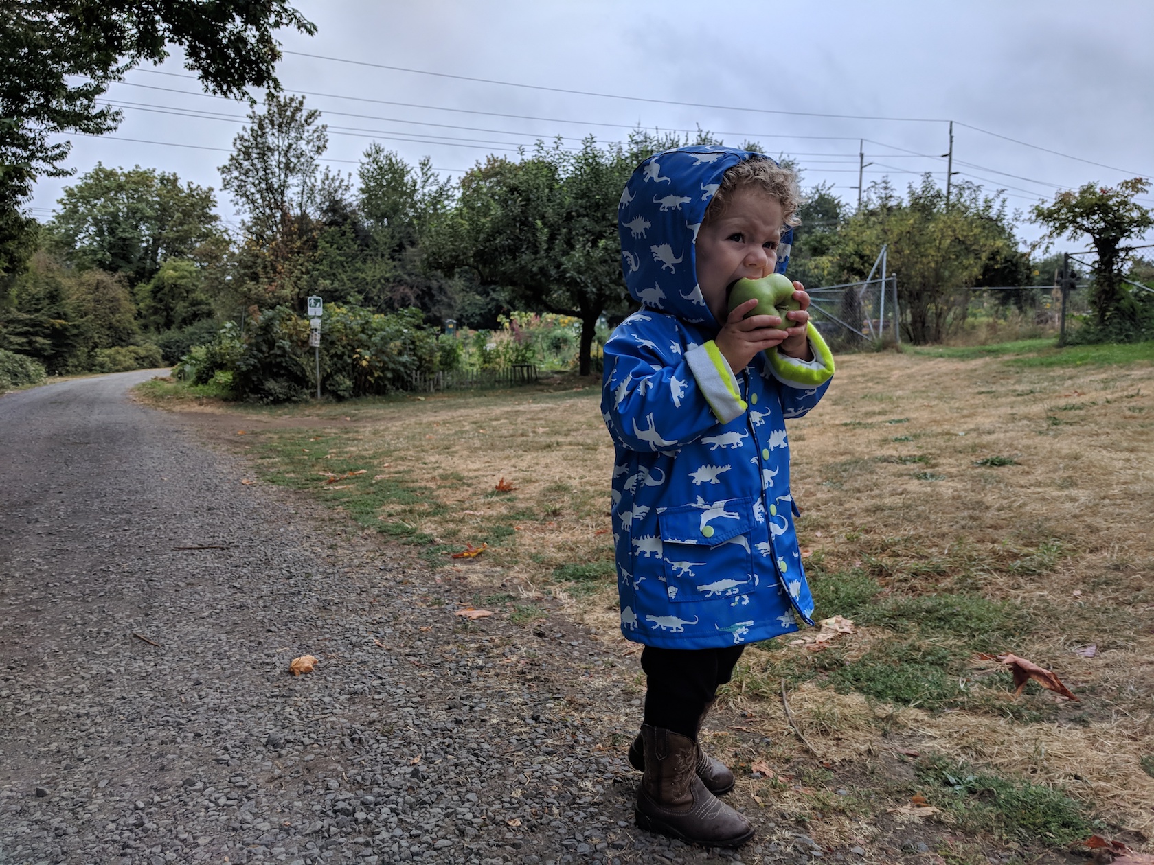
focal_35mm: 26
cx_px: 577
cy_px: 432
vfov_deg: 53.1
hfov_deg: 67.3
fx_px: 867
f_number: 2
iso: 50
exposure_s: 1/1292
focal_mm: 4.67
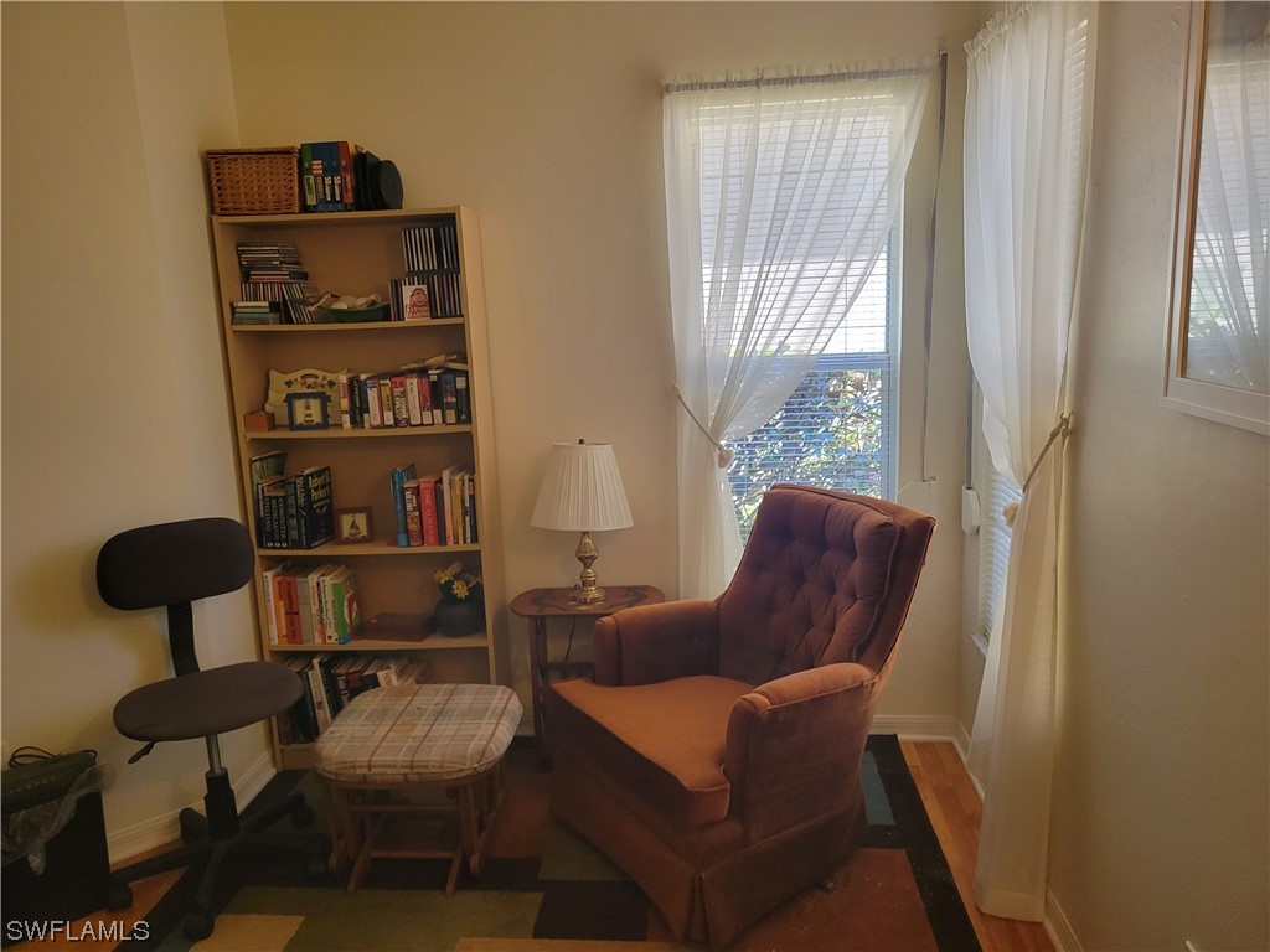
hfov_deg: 67.3
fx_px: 954
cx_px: 635
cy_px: 476
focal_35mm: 26
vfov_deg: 53.1
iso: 320
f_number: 1.8
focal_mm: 5.4
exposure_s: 1/120
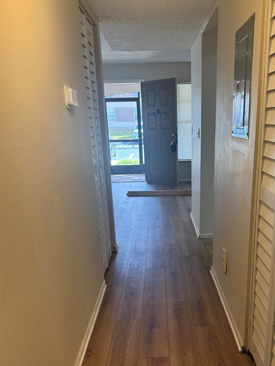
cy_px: 225
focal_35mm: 31
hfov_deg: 45.1
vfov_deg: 57.7
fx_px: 328
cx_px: 169
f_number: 1.78
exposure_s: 1/60
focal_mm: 6.76
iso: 125
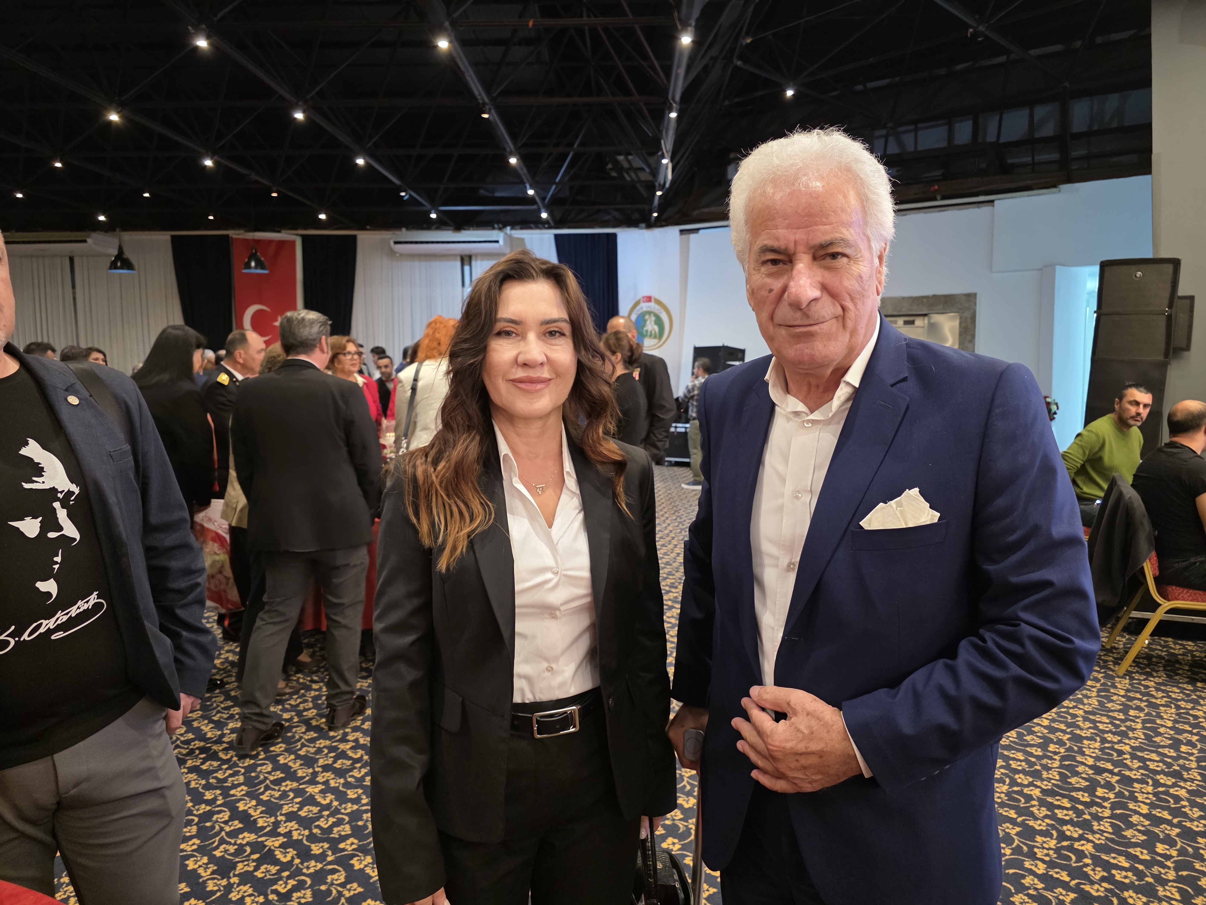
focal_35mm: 23
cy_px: 452
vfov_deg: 58.9
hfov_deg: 73.9
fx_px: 801
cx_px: 603
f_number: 1.7
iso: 800
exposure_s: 1/100
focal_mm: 6.3
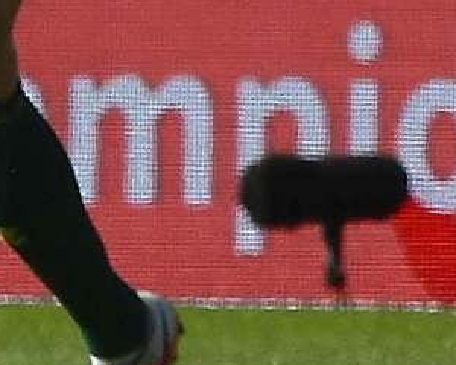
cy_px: -173
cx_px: -602
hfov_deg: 1.8
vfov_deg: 1.4
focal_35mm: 1080
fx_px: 14576
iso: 200
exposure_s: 1/1250
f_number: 5
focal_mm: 120
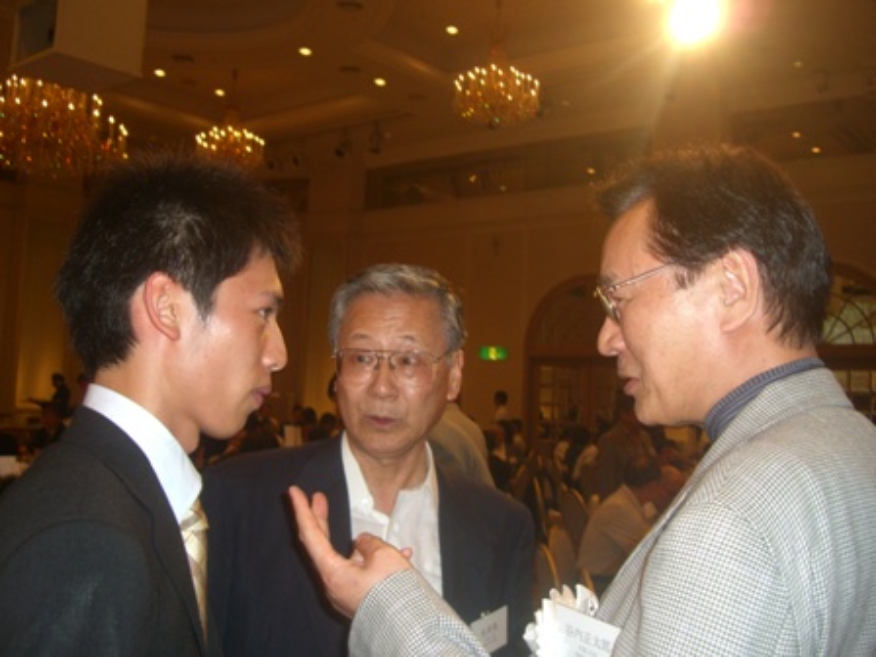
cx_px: 438
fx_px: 962
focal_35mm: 38
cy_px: 328
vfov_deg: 37.7
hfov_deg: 49.0
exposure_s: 1/60
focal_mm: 7.9
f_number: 2.8
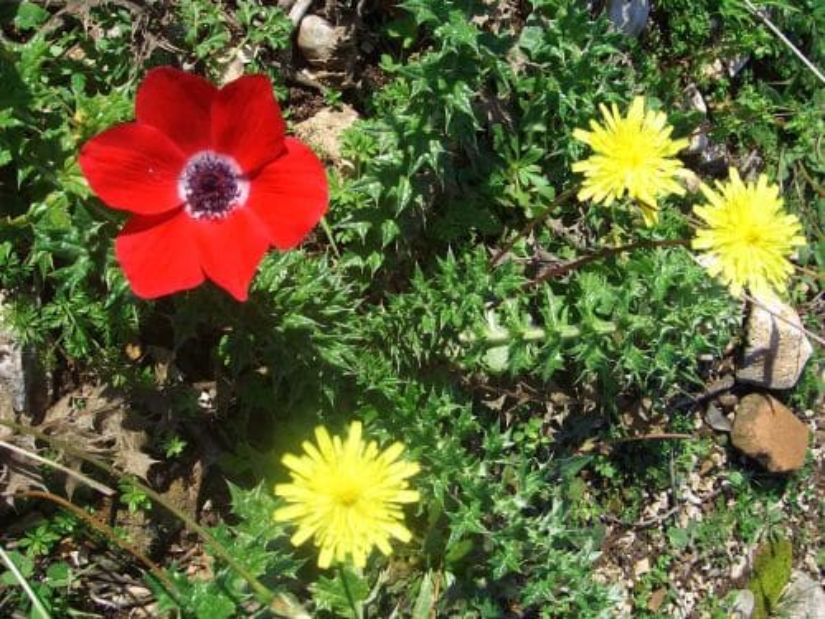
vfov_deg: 36.8
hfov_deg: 47.9
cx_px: 412
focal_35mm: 39
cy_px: 310
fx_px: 929
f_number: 4.8
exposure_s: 1/320
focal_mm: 8
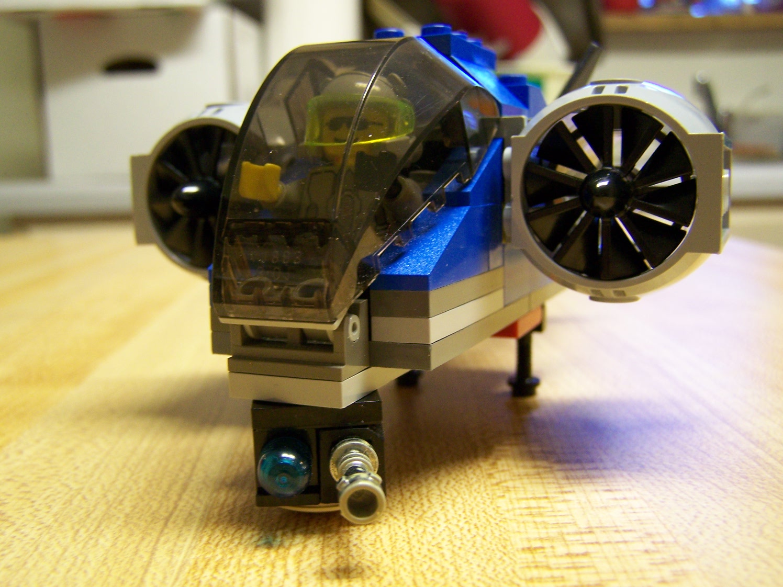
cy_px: 294
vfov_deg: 37.7
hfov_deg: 49.0
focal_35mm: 38
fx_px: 860
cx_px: 392
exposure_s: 1/8
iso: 160
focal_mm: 6.3
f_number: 2.8
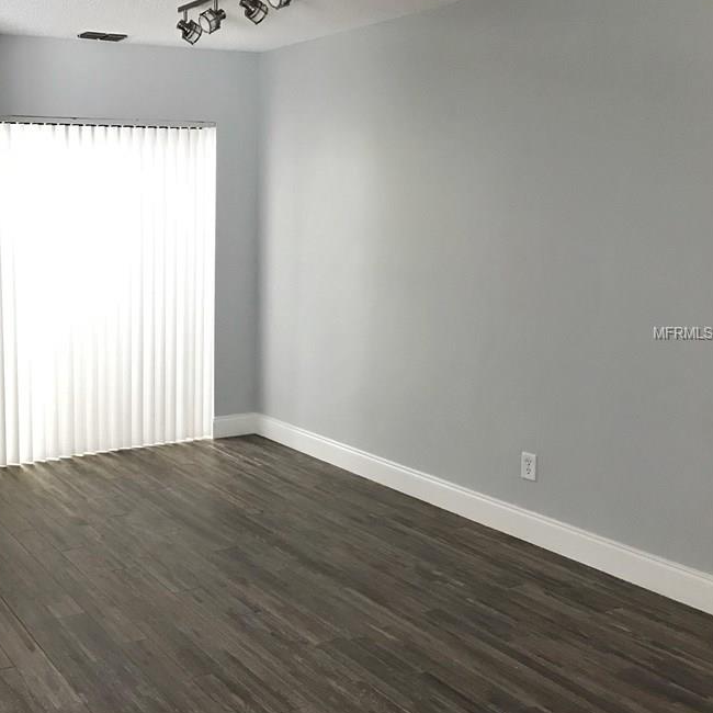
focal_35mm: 39
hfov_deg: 41.3
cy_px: 333
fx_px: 909
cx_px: 158
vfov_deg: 42.8
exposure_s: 1/15
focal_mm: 3.99
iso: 64
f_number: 1.8
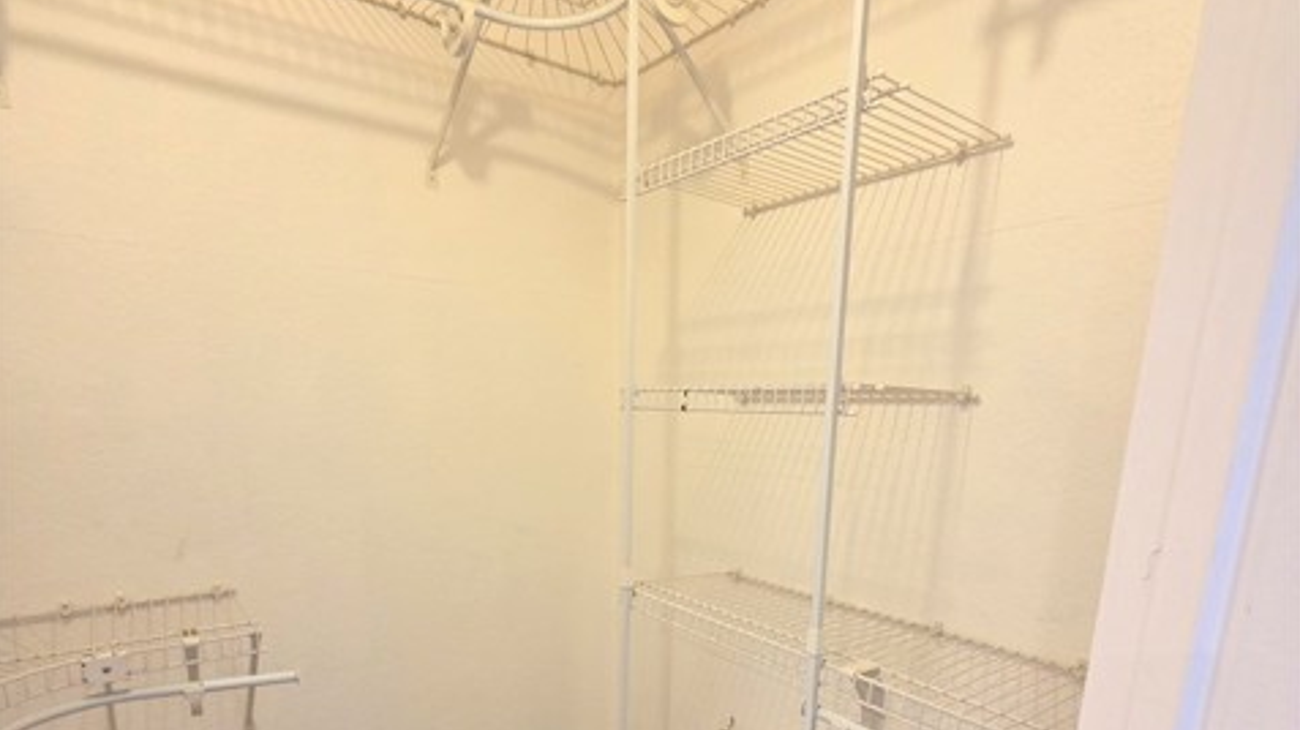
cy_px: 577
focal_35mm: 19
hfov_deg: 89.6
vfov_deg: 54.5
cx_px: 649
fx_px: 655
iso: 500
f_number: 2.2
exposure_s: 1/60
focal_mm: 2.2
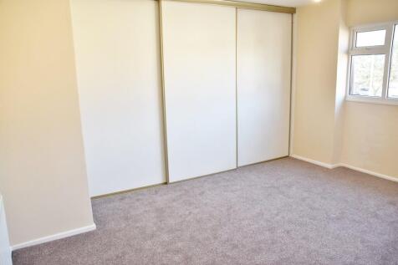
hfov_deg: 67.4
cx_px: 199
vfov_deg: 47.9
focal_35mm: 27
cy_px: 132
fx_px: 298
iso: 720
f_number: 3.5
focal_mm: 18
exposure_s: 1/250
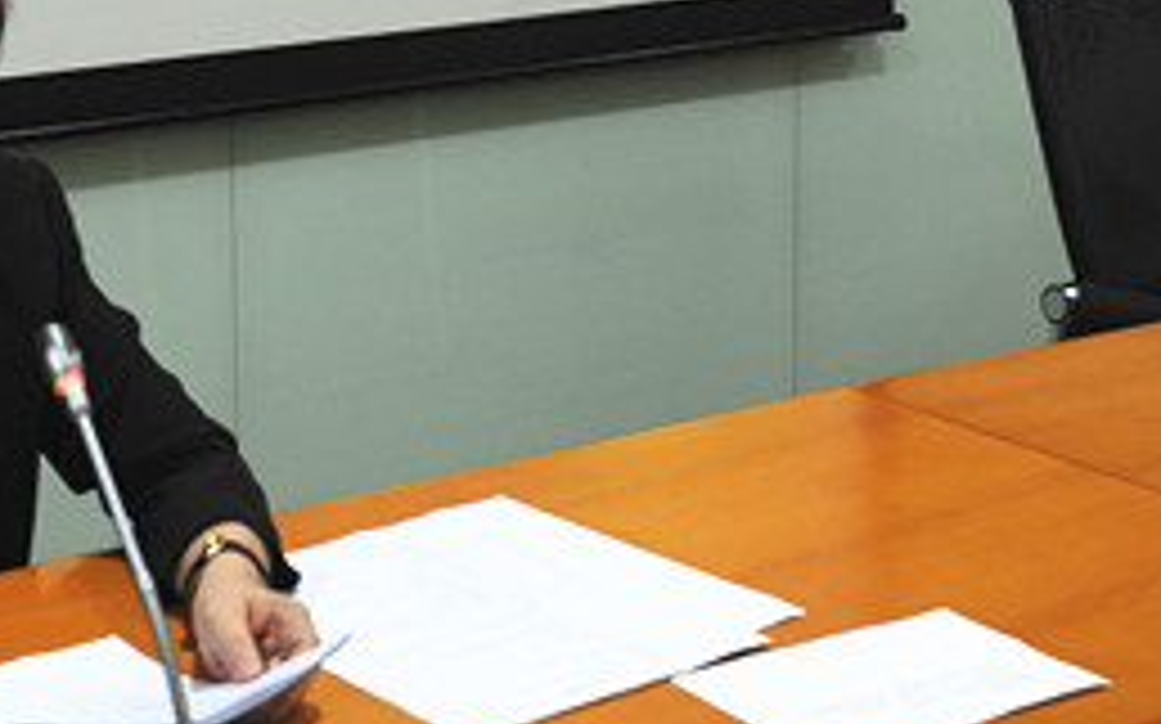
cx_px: 410
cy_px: -117
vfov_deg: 13.0
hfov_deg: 21.2
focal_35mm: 98
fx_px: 3099
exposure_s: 1/60
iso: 500
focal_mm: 31
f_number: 4
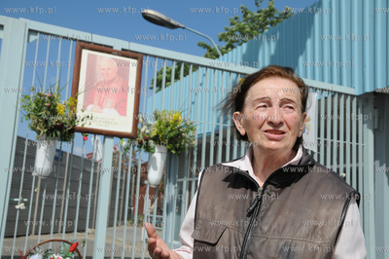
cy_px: 130
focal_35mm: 42
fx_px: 453
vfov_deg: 31.8
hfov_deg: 46.4
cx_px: 194
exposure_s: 1/2500
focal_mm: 28
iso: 400
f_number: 6.3
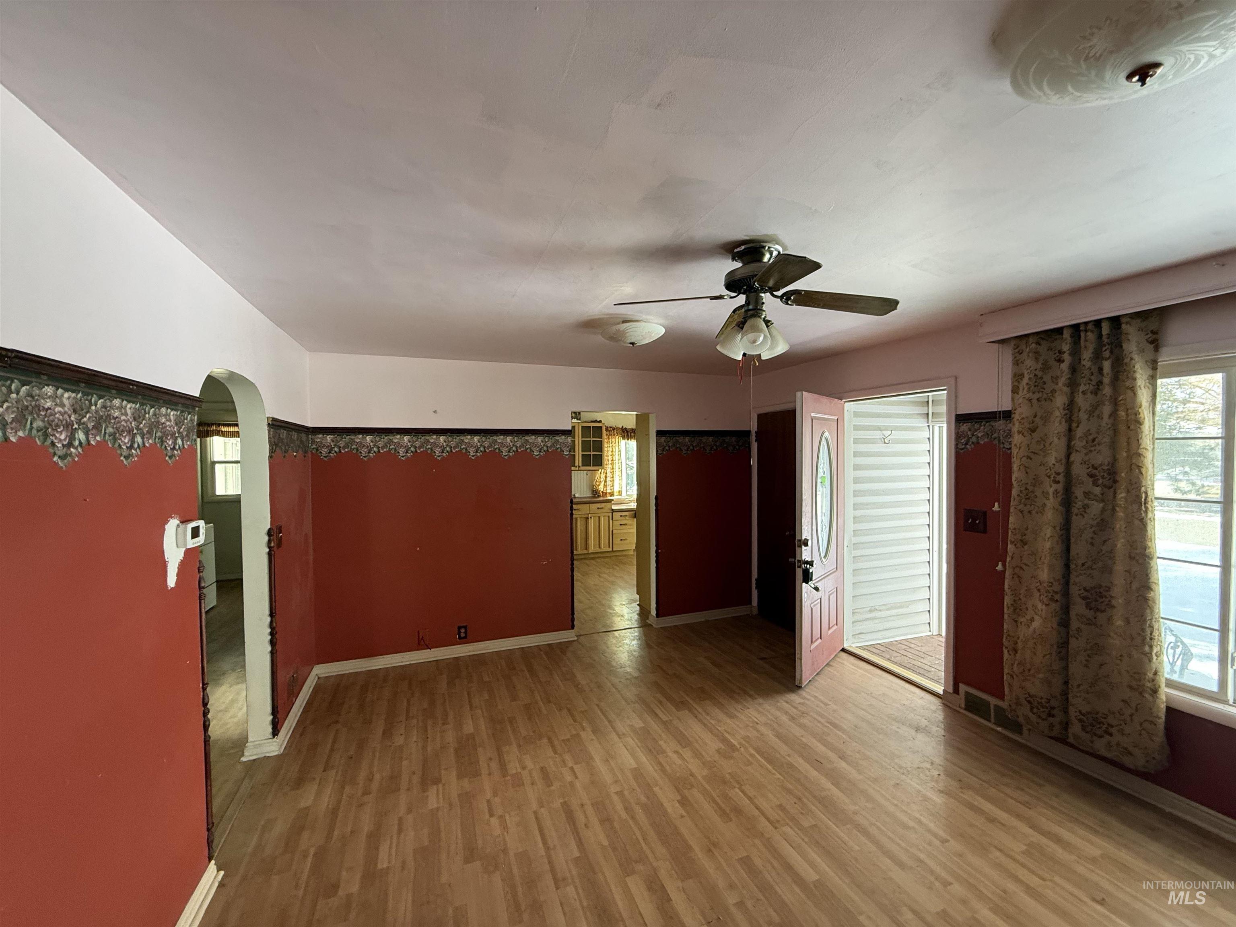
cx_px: 618
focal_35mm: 14
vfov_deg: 85.7
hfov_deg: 102.1
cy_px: 464
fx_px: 500
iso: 200
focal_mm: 2.22
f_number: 2.2
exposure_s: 1/99
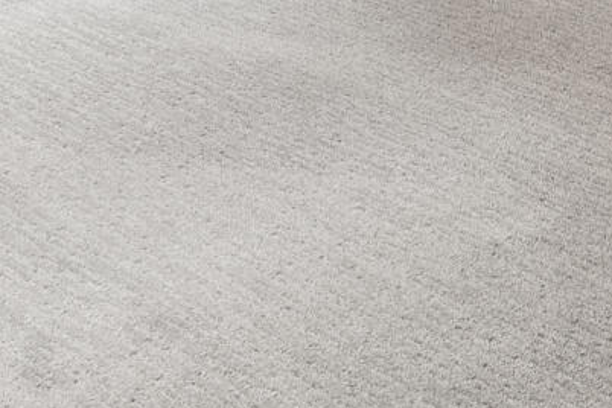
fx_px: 2159
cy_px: -668
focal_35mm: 127
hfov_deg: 15.3
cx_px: 834
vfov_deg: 9.3
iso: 320
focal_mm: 17
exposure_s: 1/5
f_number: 7.1
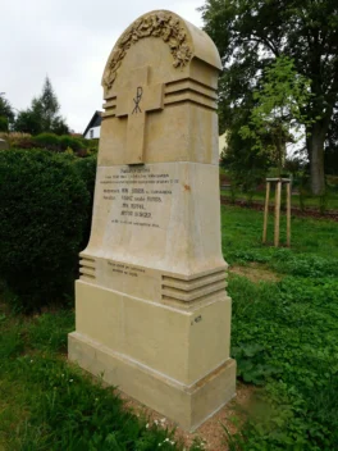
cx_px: 169
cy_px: 226
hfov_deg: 54.9
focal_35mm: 25
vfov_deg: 69.4
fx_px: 325
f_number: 3.4
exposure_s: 1/250
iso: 125
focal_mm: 4.5
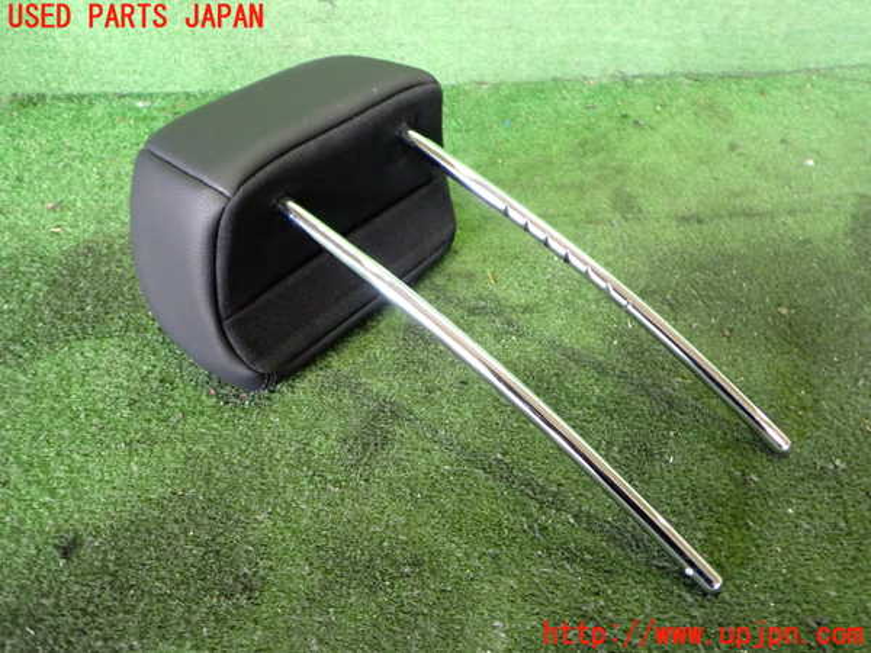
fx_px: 755
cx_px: 436
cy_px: 326
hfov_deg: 60.0
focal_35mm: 30
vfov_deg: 46.8
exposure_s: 1/60
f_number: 2.3
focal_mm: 5.4
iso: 1000
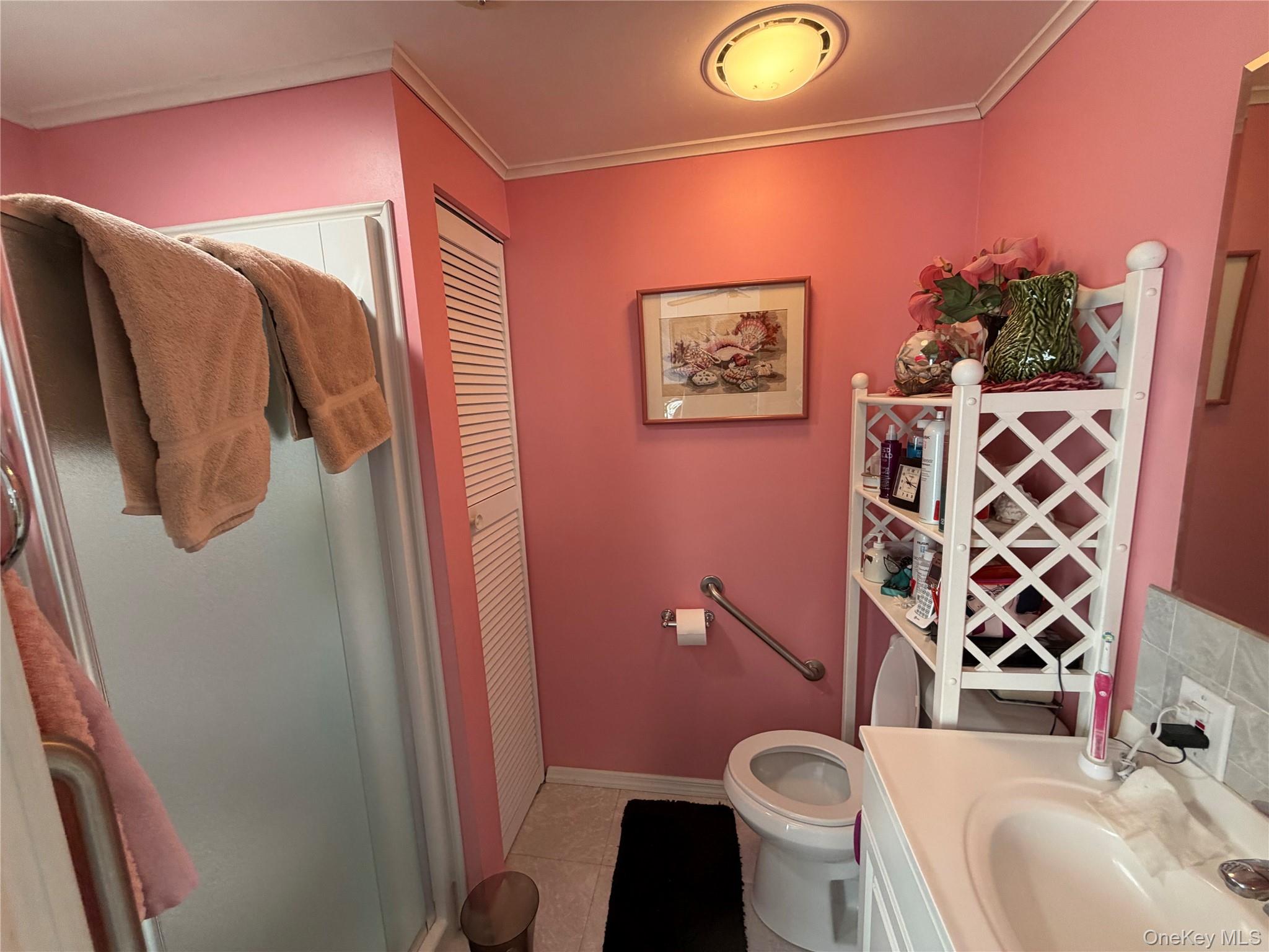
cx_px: 634
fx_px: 513
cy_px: 476
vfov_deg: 85.7
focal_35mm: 14
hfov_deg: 102.1
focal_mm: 2.22
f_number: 2.2
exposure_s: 1/60
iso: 200
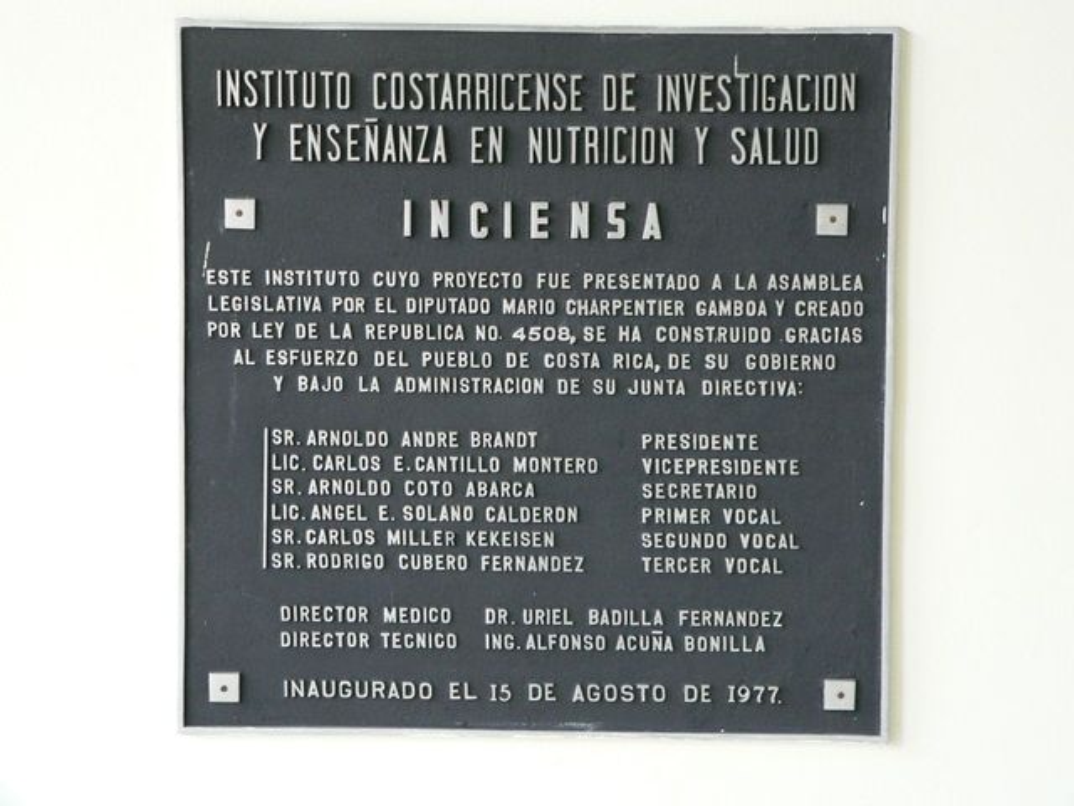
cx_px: 537
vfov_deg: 20.4
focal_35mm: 72
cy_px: 403
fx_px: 2234
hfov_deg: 27.0
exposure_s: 1/40
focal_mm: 12
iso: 200
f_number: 2.8
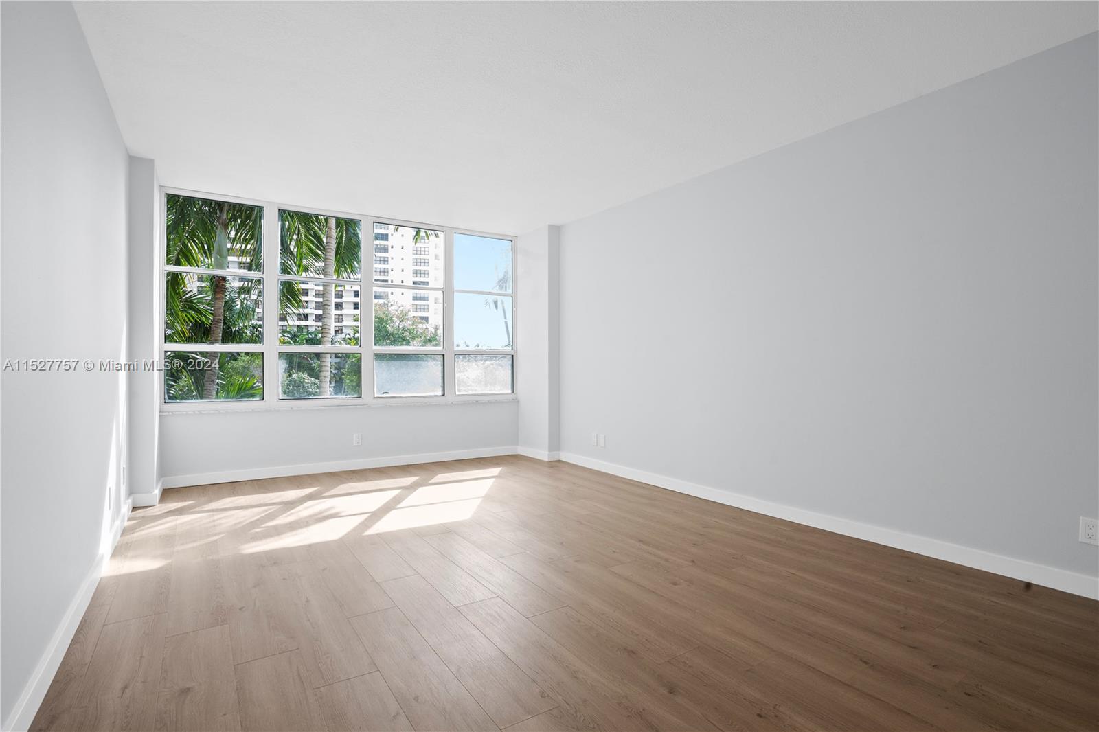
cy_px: 366
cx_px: 550
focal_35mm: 17
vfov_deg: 70.4
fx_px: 519
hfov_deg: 93.3
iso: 1000
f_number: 11
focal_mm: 17
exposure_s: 1/30
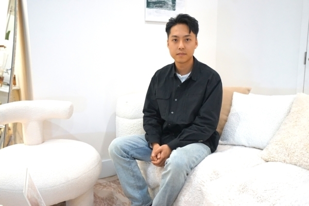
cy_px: 103
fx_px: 300
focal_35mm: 35
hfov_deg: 54.4
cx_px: 154
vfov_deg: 37.9
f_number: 4
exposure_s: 1/160
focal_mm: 35
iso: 4000
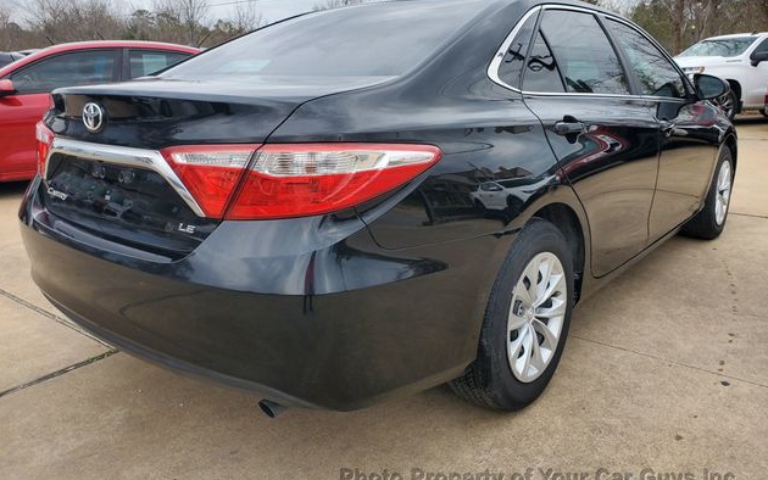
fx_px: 586
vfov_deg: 44.5
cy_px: 212
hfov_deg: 66.5
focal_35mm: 28
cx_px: 386
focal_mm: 4.3
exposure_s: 1/166
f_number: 2.4
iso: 50
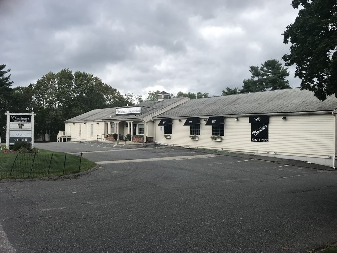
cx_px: 168
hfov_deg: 63.4
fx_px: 273
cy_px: 126
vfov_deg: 49.7
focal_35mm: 28
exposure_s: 1/651
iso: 20
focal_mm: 3.99
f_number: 1.8
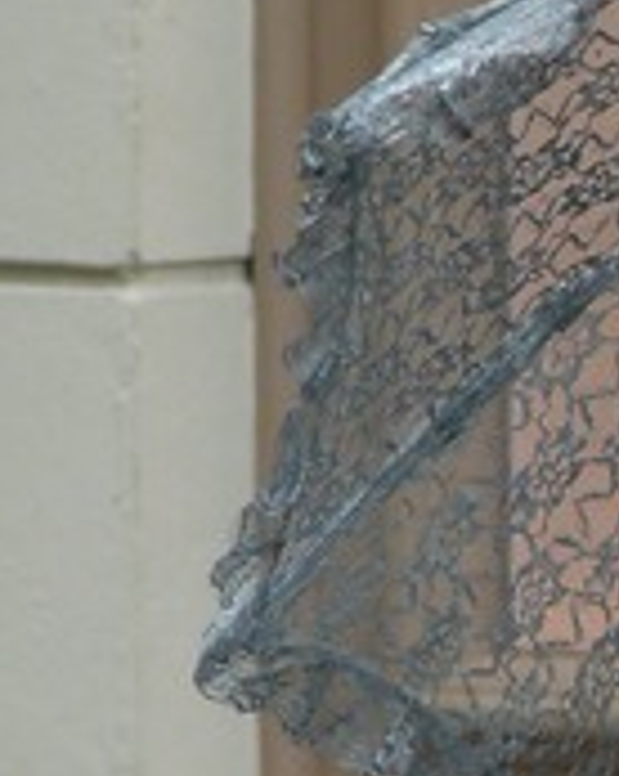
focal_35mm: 1102
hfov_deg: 1.4
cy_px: 628
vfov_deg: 1.8
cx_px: 1216
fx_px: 25280
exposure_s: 1/100
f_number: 3.6
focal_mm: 55
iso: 100
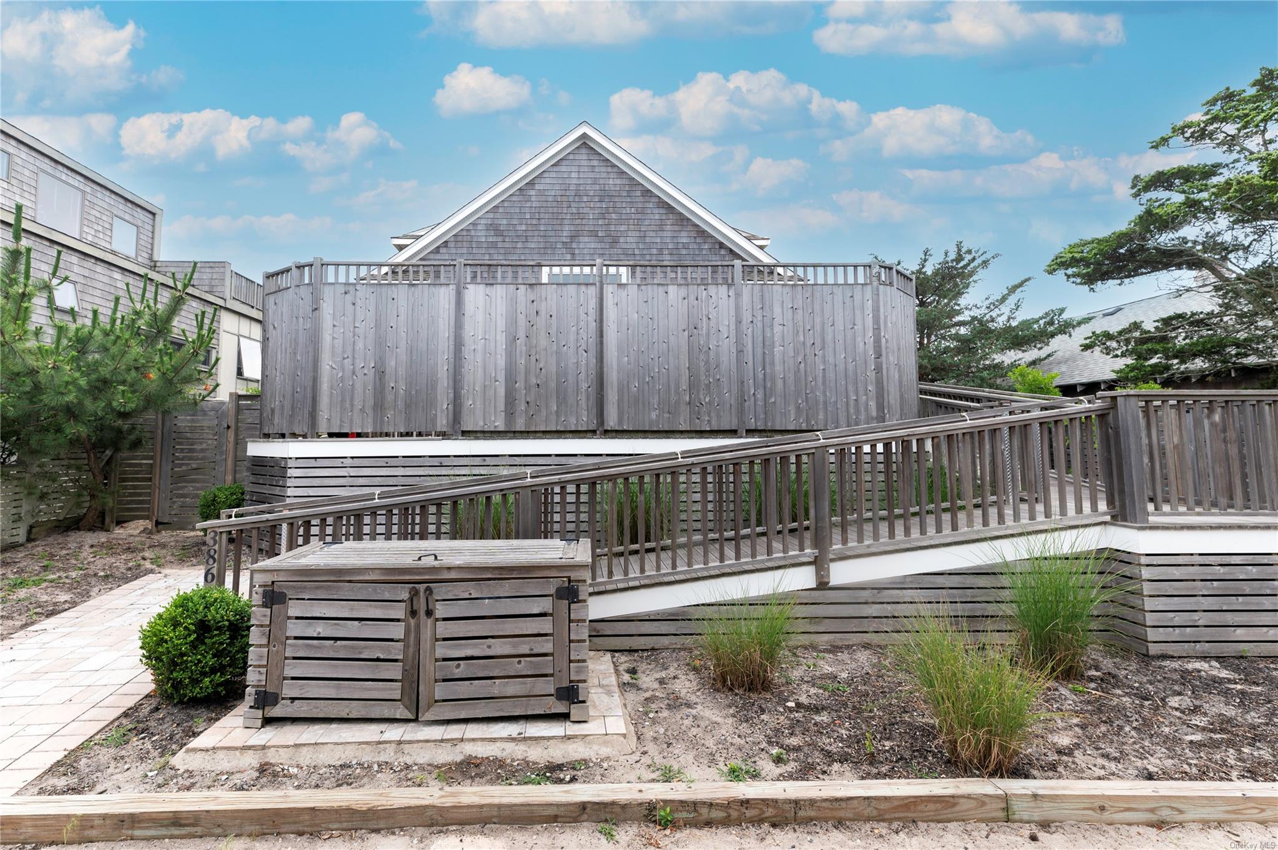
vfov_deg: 70.3
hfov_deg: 93.3
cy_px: 425
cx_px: 639
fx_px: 603
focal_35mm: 17
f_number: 7.1
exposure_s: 1/500
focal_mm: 17
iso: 320
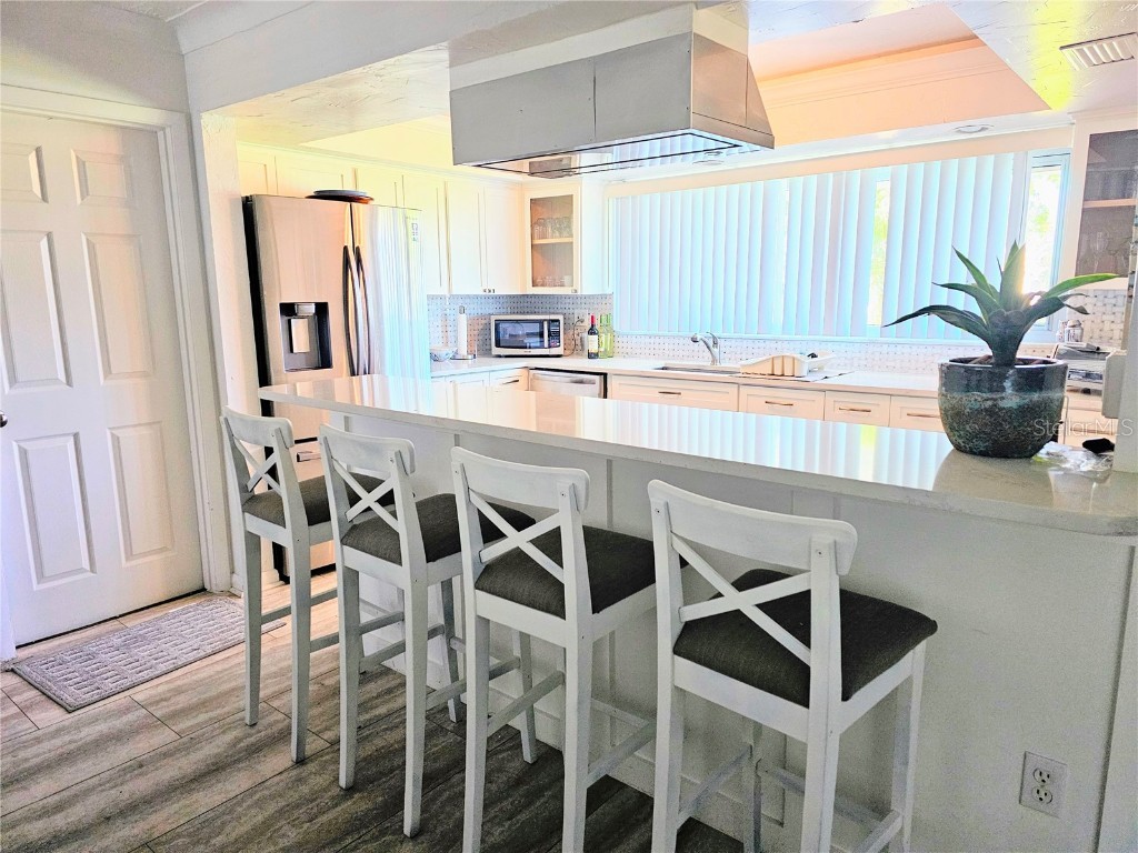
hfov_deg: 73.9
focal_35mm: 23
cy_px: 426
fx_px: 756
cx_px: 569
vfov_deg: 58.9
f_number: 1.7
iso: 500
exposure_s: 1/120
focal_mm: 6.3
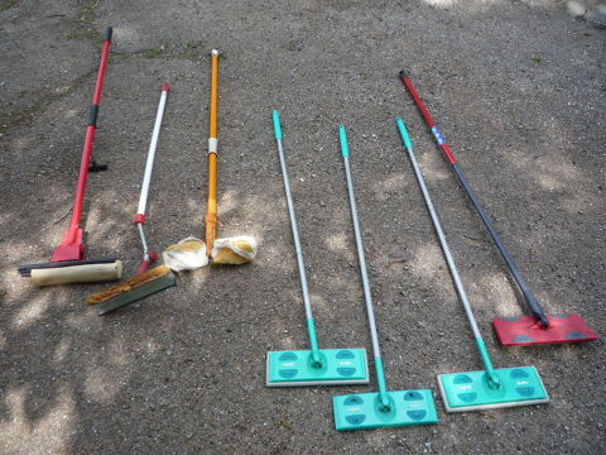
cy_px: 228
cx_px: 303
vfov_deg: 46.8
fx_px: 525
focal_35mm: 30
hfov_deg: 60.0
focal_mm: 5.2
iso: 100
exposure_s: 1/160
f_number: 4
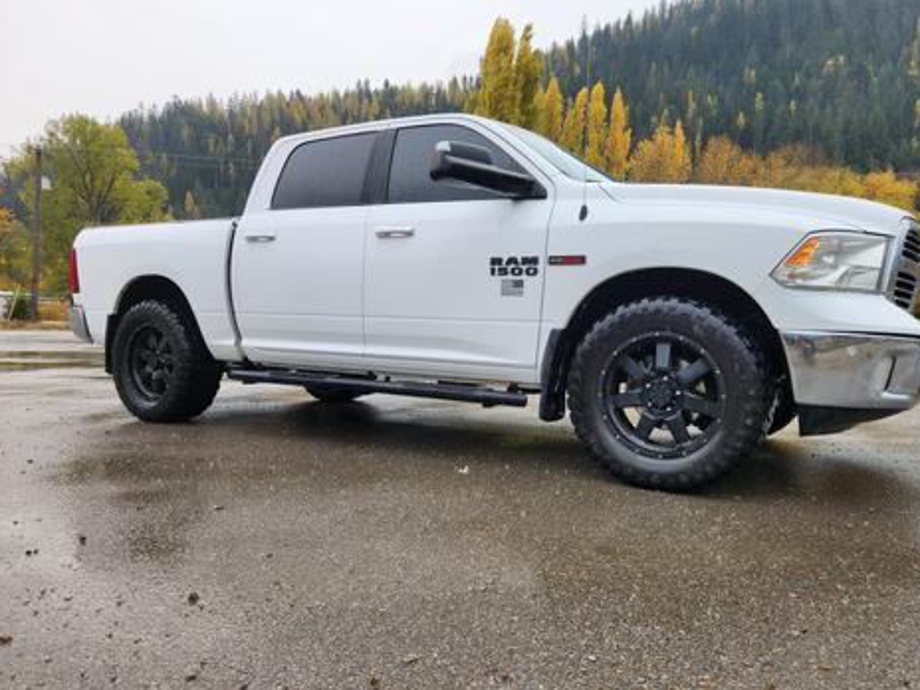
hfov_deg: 69.3
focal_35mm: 25
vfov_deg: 54.9
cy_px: 341
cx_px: 494
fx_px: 664
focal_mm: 5.4
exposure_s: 1/406
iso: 20
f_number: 1.8
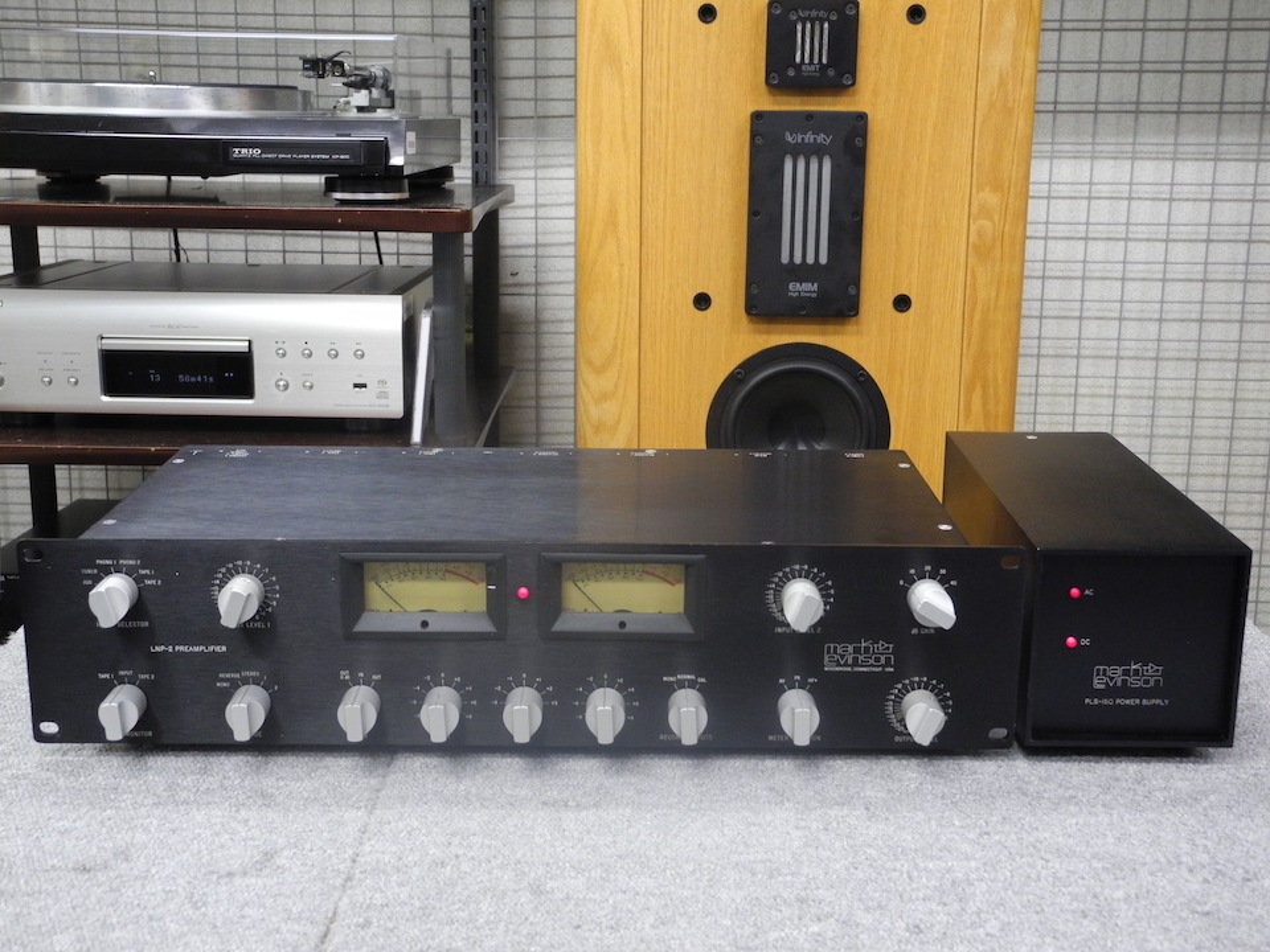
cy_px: 476
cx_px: 635
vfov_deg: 32.2
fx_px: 1651
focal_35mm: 45
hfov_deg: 42.1
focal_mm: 9.7
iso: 400
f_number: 3.2
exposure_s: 1/29.6
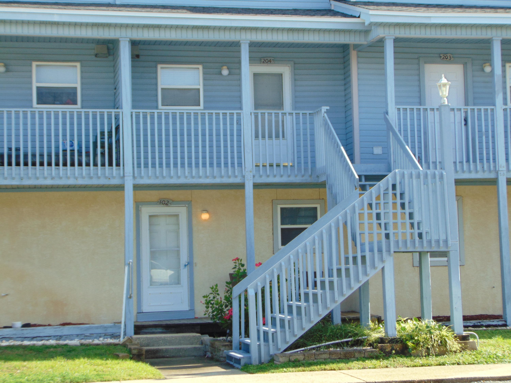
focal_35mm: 71
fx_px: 1048
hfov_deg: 27.4
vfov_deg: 20.7
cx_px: 256
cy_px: 192
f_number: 3.7
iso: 80
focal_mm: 12.8
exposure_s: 1/320
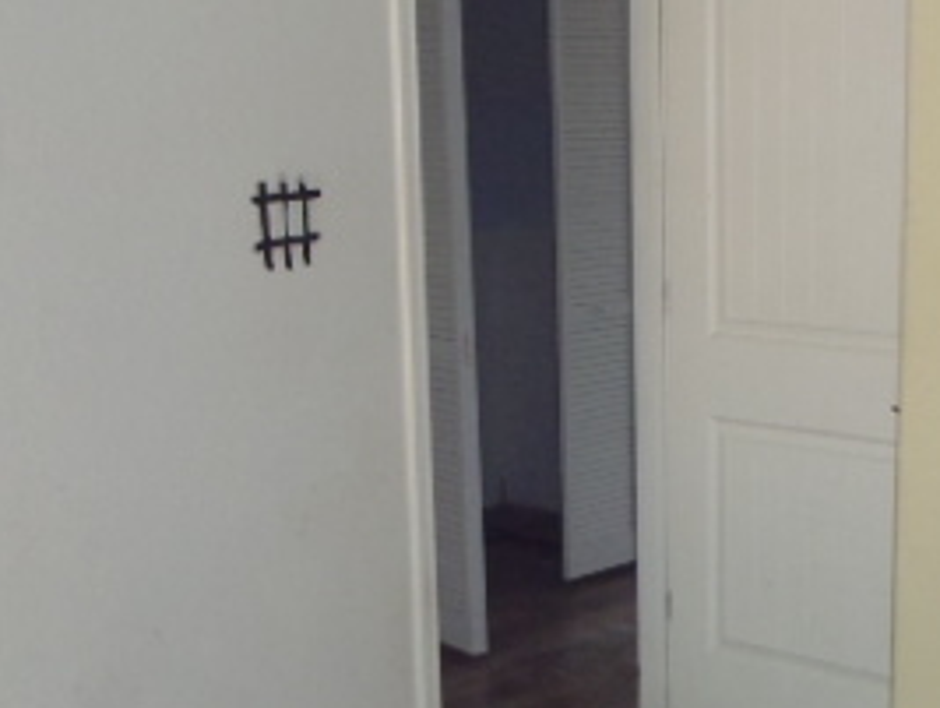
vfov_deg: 21.7
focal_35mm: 67
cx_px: 599
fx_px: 1822
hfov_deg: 28.8
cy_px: 560
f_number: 3.9
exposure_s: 1/30
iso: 250
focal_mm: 5
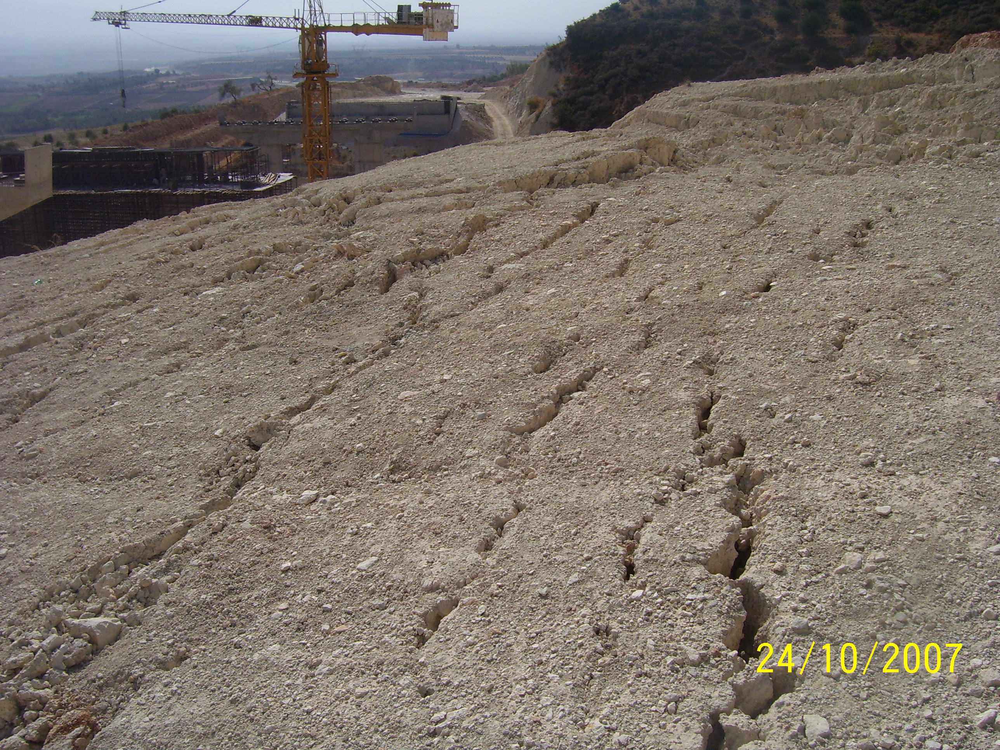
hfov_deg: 54.0
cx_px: 500
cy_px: 375
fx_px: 982
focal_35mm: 34
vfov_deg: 41.8
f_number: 4.8
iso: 80
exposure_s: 1/1000
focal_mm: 5.6
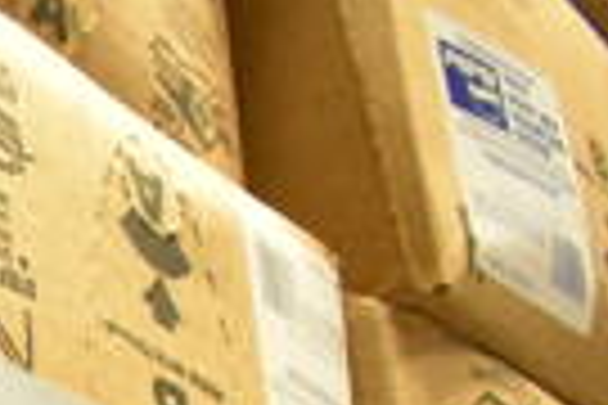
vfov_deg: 10.5
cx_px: -608
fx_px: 2060
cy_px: 770
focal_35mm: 122
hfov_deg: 14.1
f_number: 3.5
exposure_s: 1/125
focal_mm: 18
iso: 4500
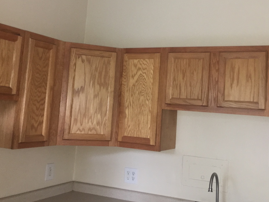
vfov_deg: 31.9
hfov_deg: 41.9
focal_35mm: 45
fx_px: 350
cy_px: 69
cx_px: 157
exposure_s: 1/16
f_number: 2.2
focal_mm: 4.15
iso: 80
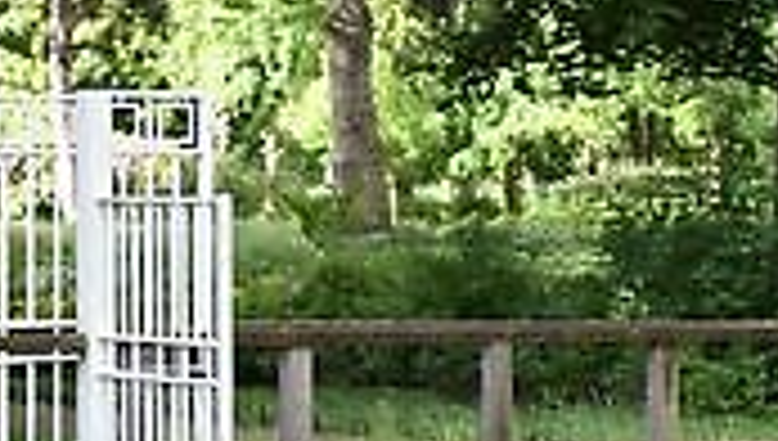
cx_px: 845
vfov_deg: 6.3
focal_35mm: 194
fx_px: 4009
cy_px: 342
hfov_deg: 10.9
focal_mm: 34
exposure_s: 1/160
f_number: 6.3
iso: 400
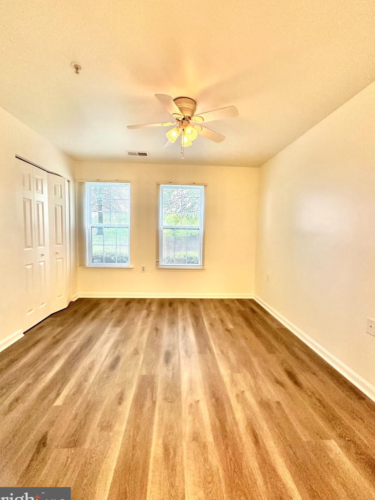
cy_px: 248
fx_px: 217
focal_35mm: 15
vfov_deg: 98.2
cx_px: 185
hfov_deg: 81.7
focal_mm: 2.22
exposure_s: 1/60
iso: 400
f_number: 2.2
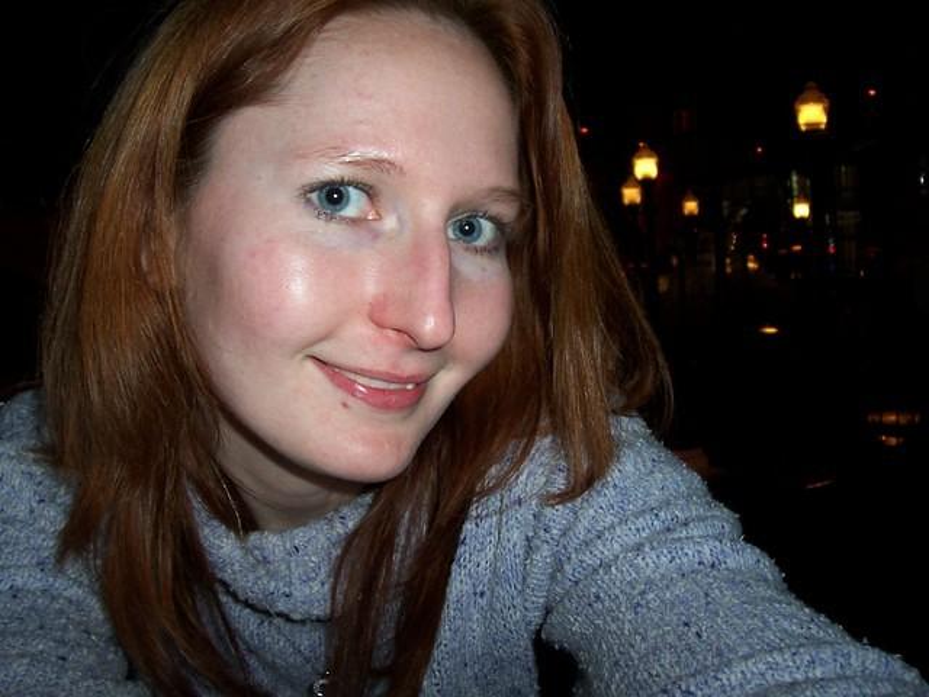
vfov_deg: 38.7
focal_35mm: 37
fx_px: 993
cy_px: 348
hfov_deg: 50.1
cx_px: 464
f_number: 2.8
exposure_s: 1/60
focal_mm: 5.6
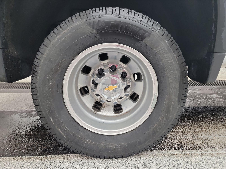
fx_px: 157
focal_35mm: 24
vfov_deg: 56.8
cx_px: 113
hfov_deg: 71.6
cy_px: 84
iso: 303
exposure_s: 1/59
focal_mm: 6.7
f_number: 1.8
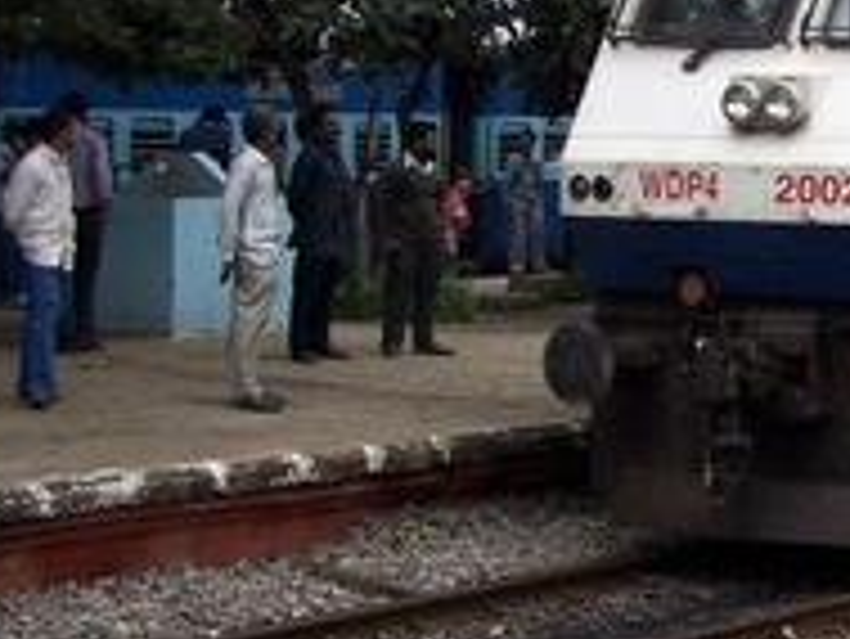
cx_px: 1156
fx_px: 3243
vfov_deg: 11.2
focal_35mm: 132
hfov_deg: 14.2
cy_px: 162
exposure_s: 1/500
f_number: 4
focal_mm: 8
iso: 100
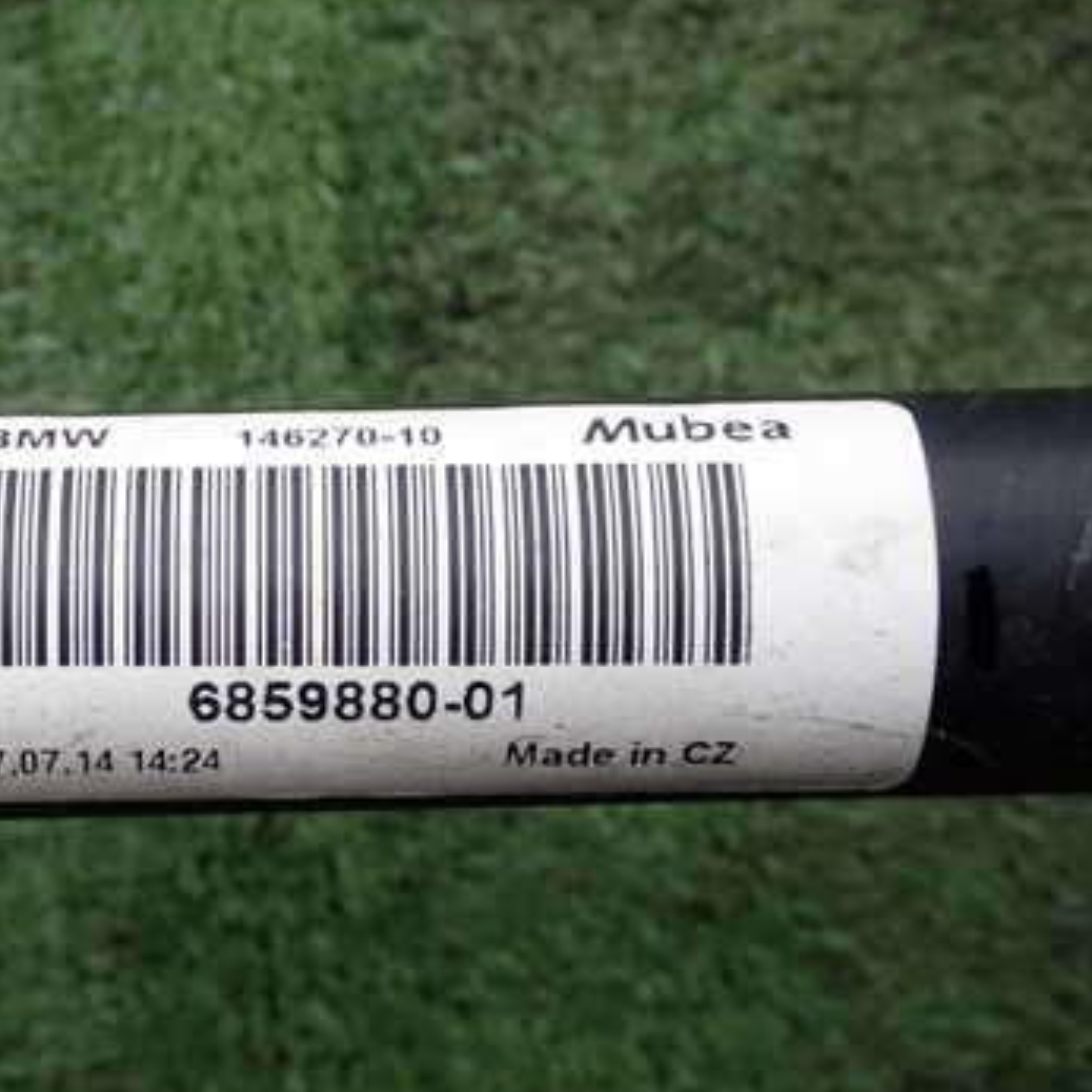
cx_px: 281
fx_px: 2570
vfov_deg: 24.0
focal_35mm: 72
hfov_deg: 23.8
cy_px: 518
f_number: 4.5
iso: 100
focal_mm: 8.4
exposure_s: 1/160
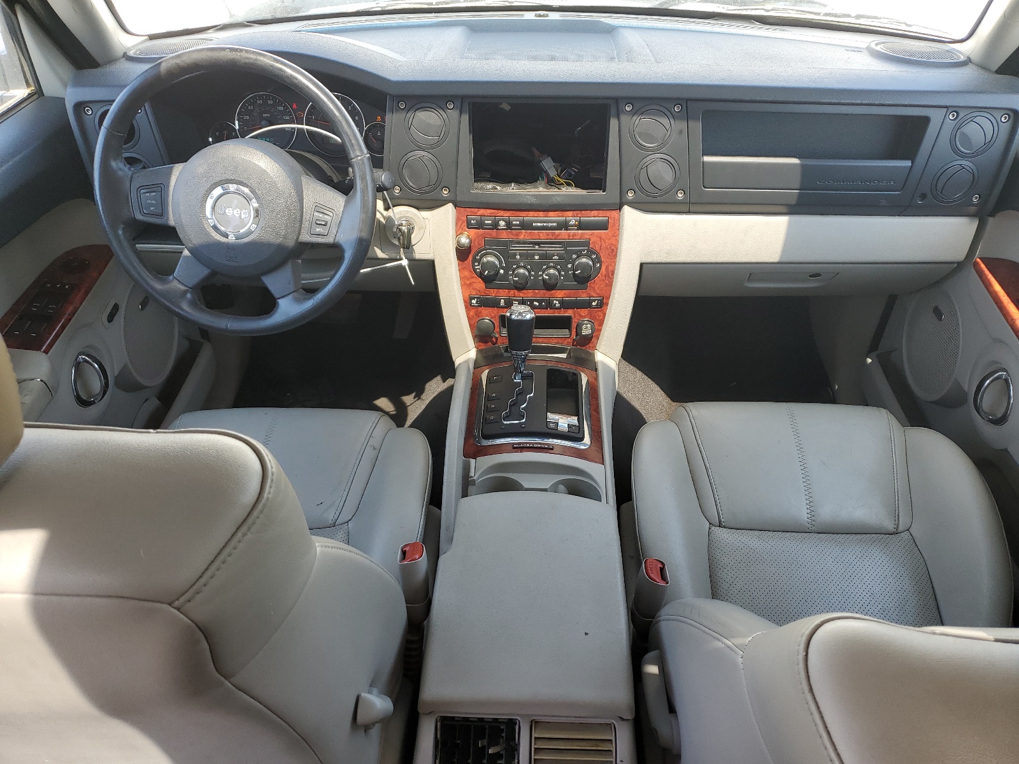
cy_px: 382
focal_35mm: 26
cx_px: 510
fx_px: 765
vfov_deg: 53.1
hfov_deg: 67.3
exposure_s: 1/238
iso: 50
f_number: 1.5
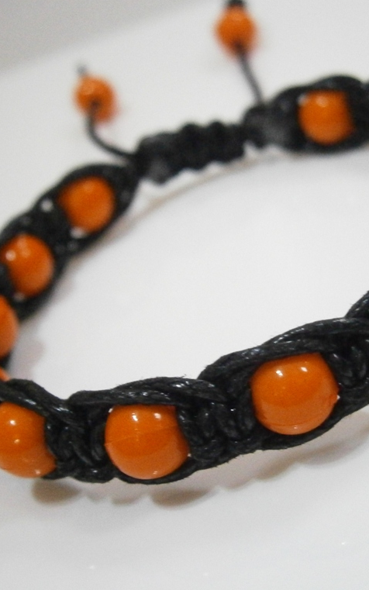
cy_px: 295
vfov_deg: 30.6
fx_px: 1077
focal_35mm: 67
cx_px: 260
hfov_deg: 19.3
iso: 800
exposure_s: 1/30
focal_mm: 8.3
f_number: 3.4
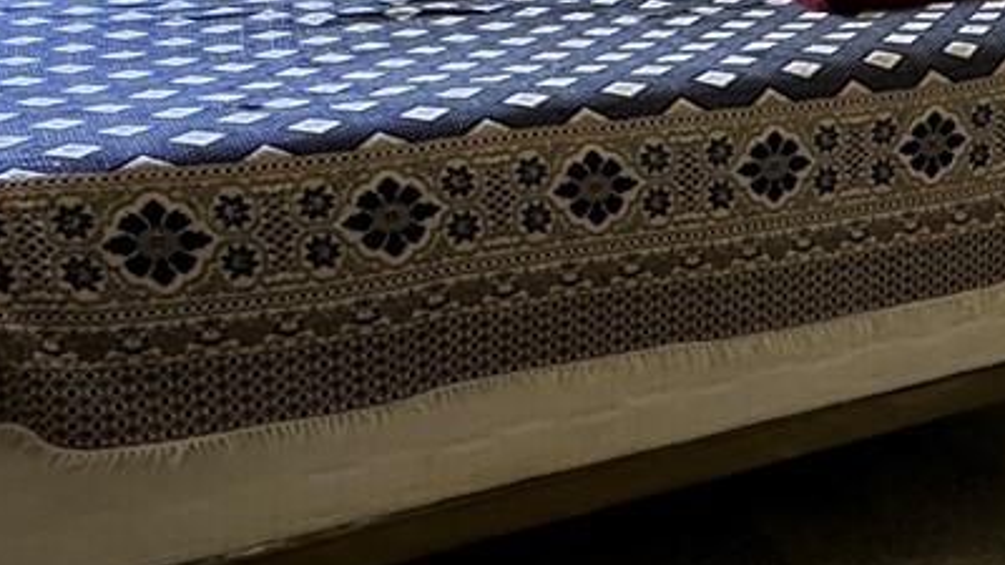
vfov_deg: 18.0
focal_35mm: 61
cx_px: 872
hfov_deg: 32.9
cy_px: -229
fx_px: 1626
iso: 250
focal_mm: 2.22
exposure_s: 1/60
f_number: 2.2
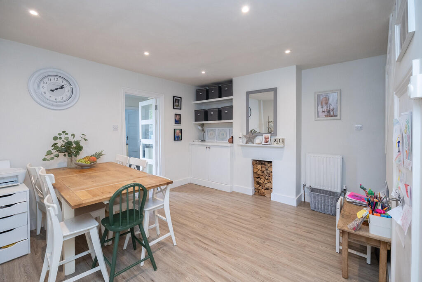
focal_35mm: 16
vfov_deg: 73.8
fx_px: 188
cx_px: 211
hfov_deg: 96.7
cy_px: 141
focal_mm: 16
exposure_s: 1/50
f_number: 7.1
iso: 1000
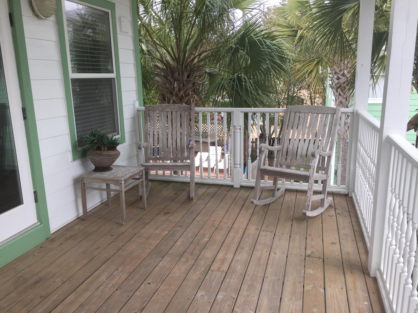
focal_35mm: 29
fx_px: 350
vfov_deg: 48.2
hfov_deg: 61.7
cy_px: 156
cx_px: 209
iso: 32
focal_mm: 4.15
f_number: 2.2
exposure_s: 1/399
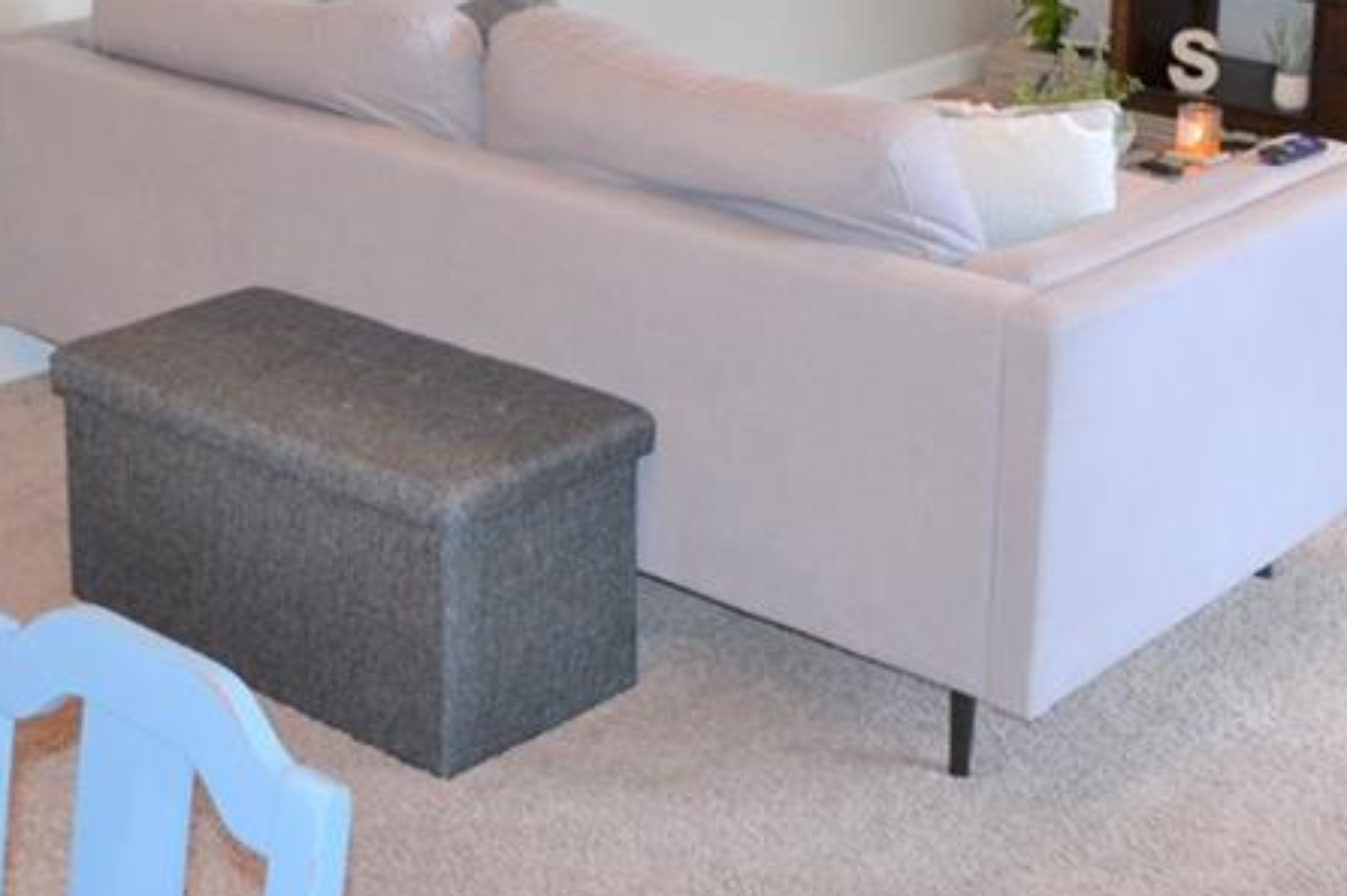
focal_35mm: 62
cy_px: -84
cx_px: 450
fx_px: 2319
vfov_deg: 20.9
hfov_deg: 32.1
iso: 640
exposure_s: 1/60
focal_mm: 18
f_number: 3.5
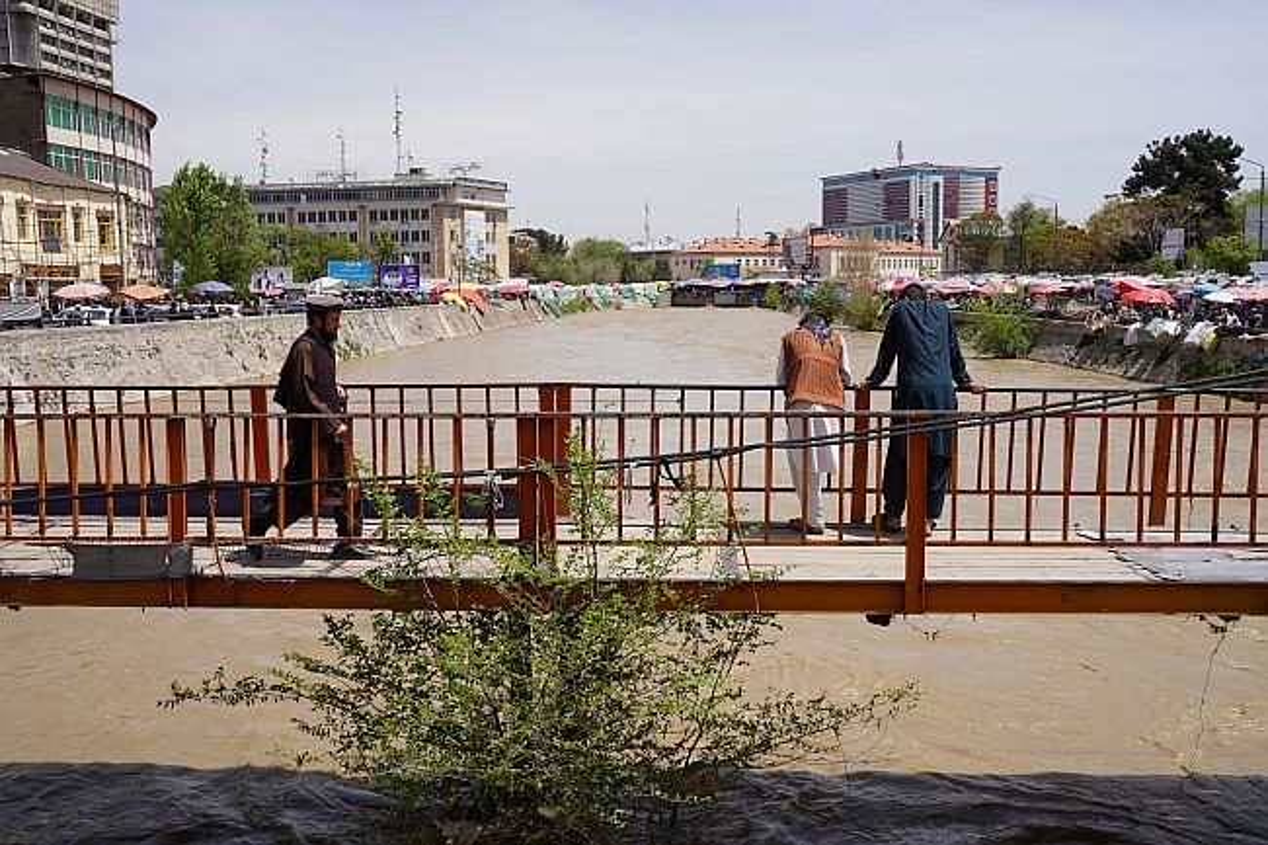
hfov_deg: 54.4
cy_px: 422
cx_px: 634
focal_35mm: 35
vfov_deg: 37.8
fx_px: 1232
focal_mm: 35
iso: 100
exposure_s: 1/250
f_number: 8
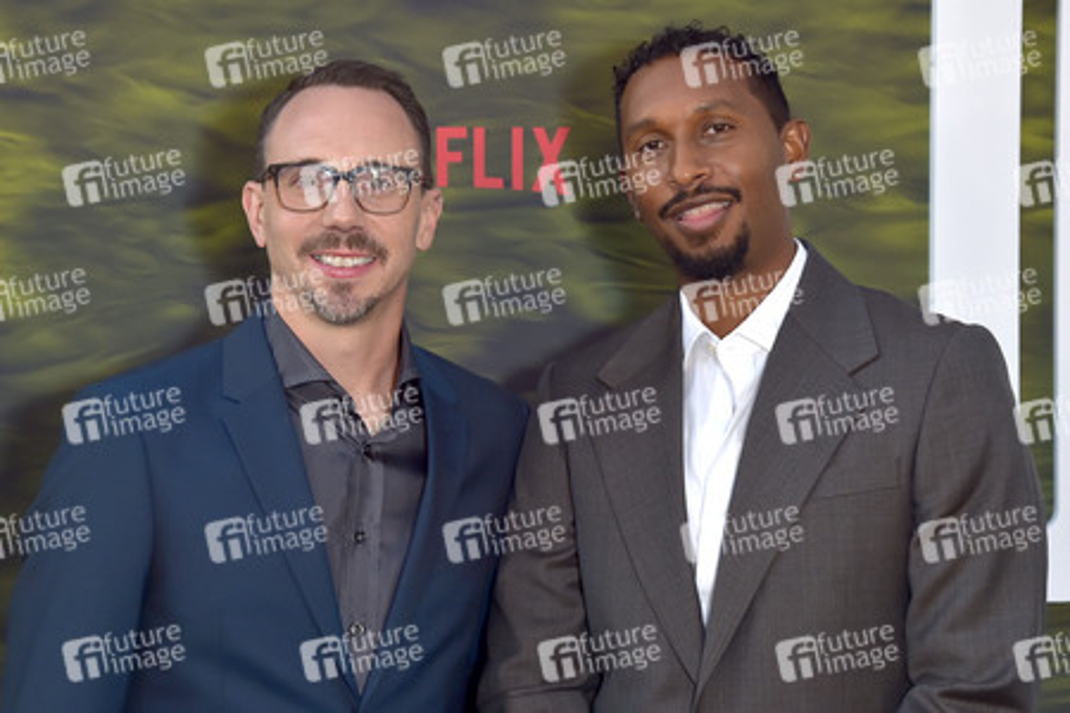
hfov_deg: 27.0
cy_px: 356
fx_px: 2229
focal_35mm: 75
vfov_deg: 18.2
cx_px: 535
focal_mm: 75
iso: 800
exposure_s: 1/200
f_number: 6.3
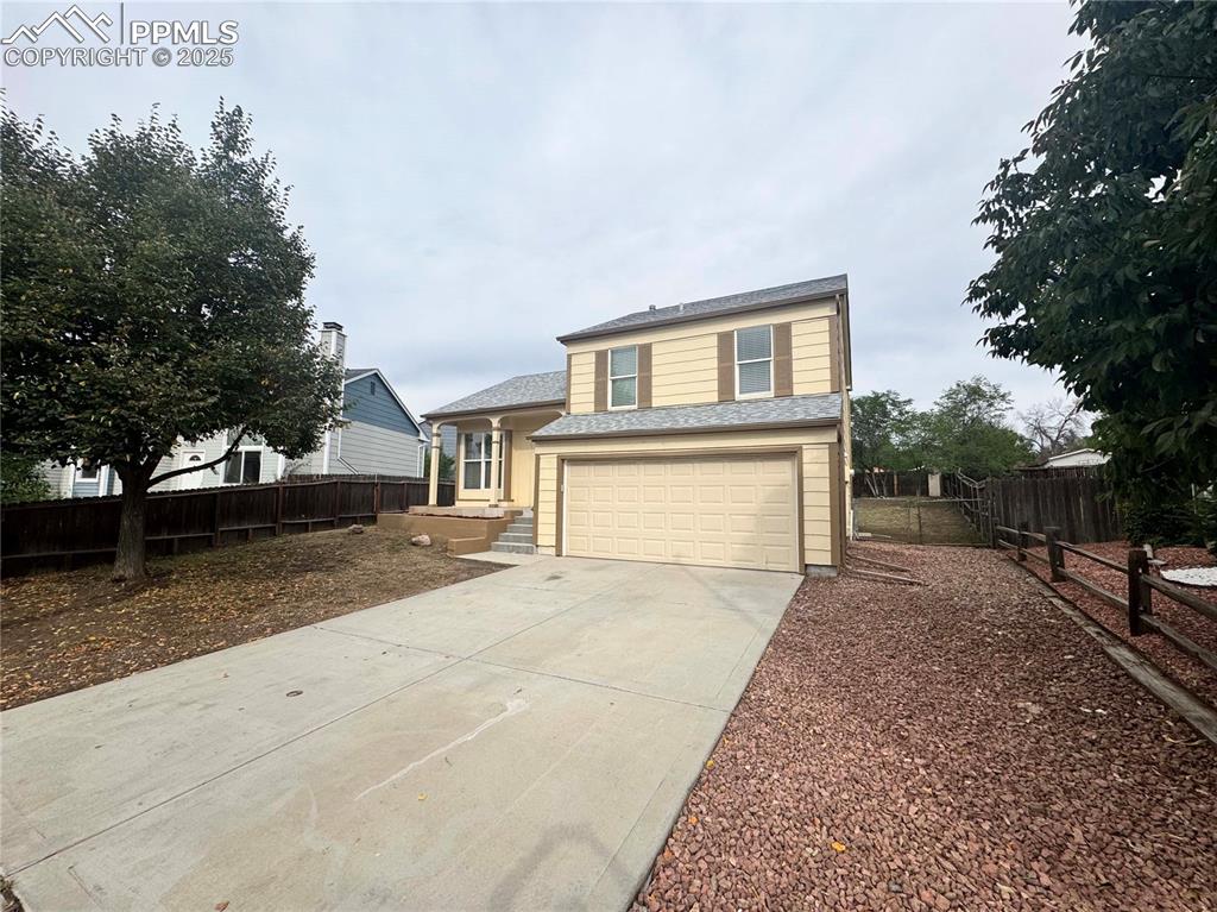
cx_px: 608
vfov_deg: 85.6
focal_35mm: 14
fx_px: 492
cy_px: 456
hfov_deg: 102.1
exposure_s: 1/2146
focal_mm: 2.22
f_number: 2.2
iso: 50
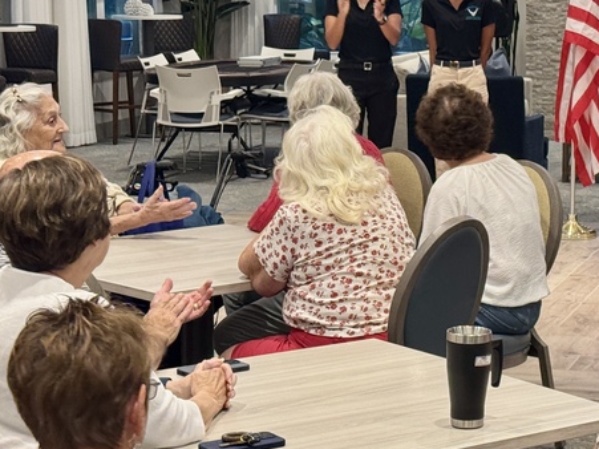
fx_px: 1886
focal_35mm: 109
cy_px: 246
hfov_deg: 17.8
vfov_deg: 13.6
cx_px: 533
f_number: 1.78
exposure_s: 1/60
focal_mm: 6.76
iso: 200
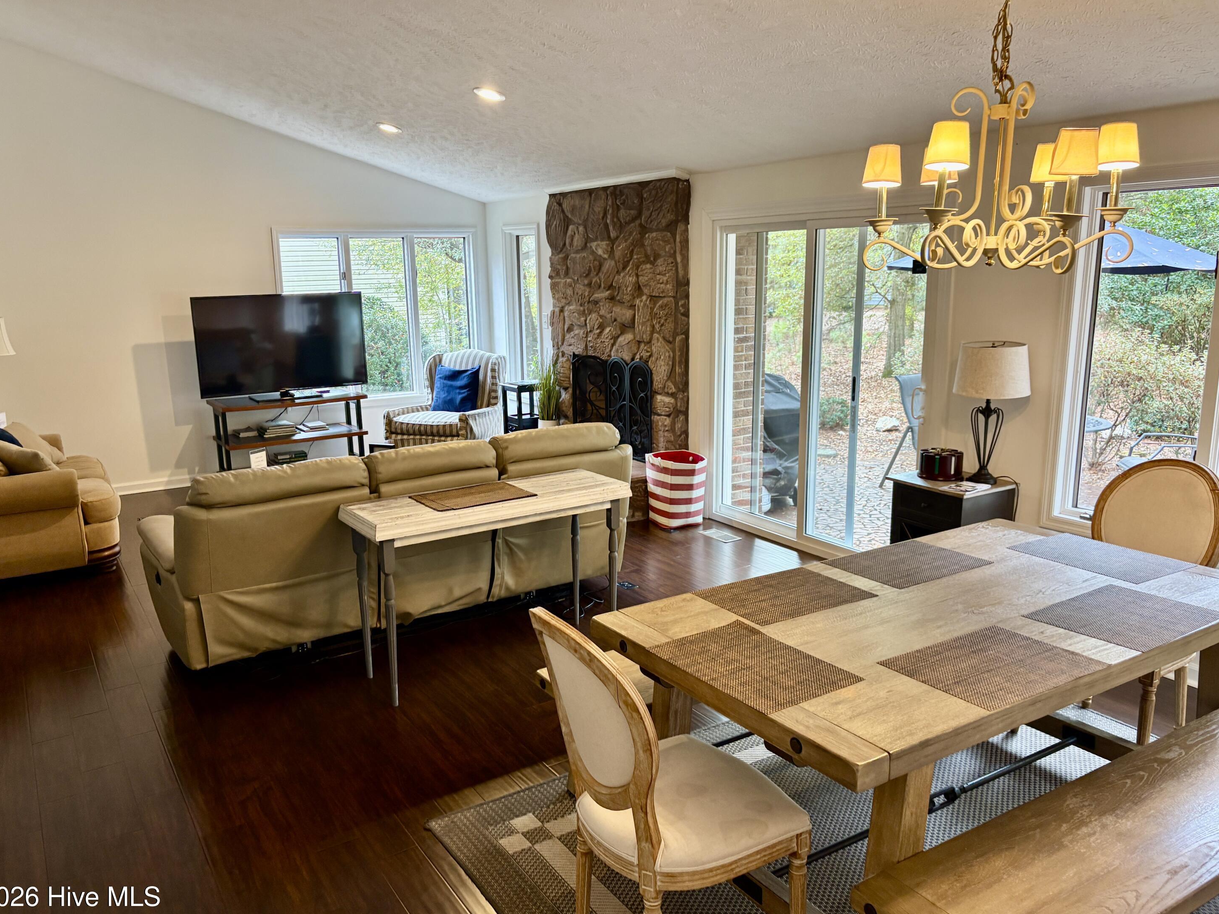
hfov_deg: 65.3
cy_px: 466
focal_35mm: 27
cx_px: 591
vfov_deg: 51.4
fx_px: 951
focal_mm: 5.96
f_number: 1.6
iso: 100
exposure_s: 1/60
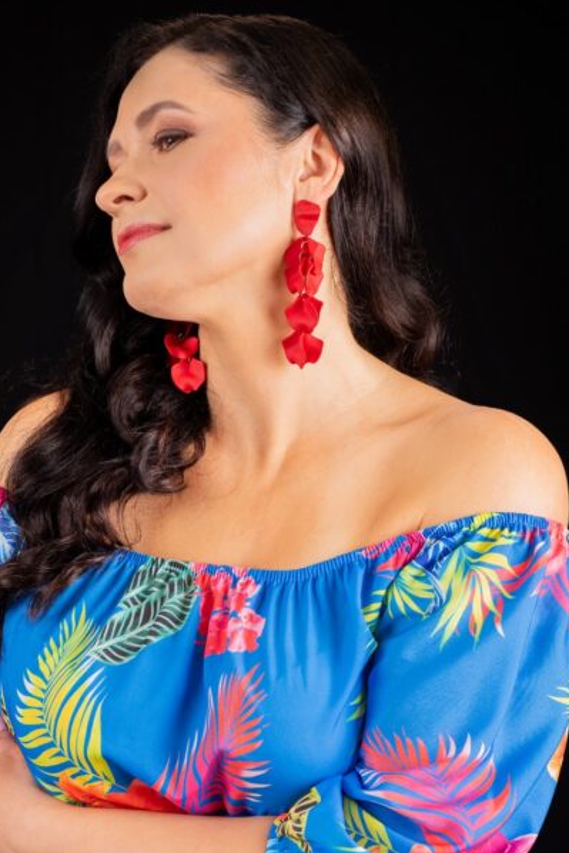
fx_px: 1824
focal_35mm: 77
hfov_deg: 17.6
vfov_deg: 26.1
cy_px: 598
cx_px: 146
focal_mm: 45
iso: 100
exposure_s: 1/160
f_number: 8
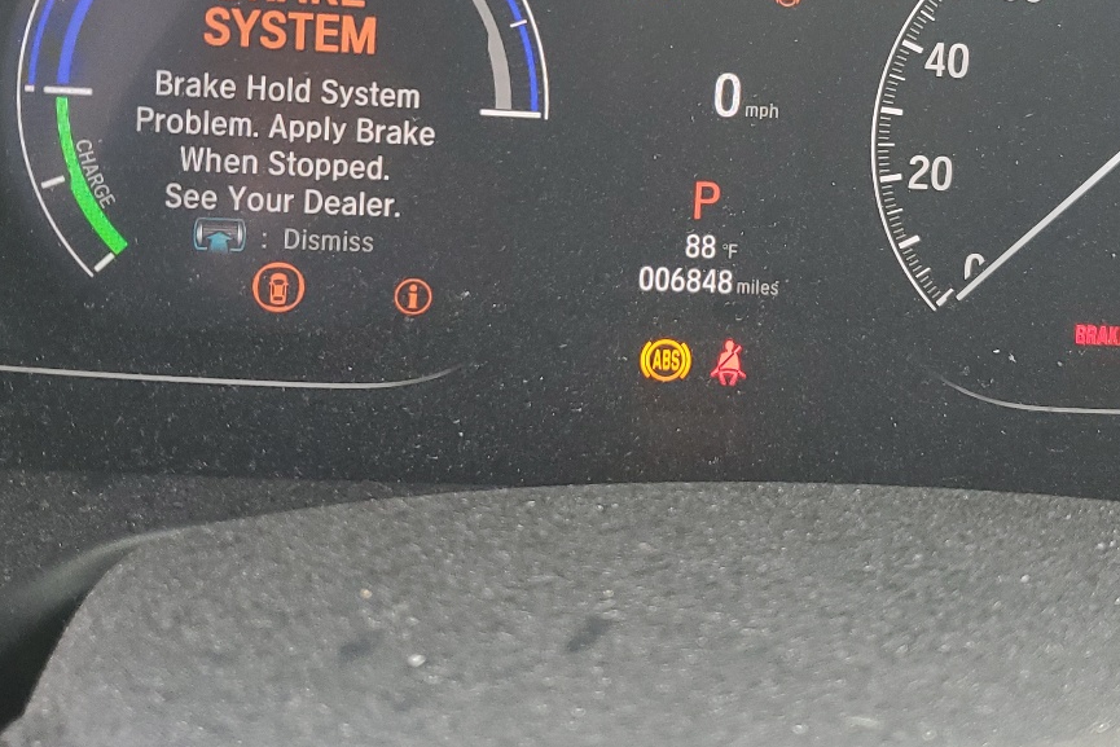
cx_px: 725
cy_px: 166
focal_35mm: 50
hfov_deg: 39.2
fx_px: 1556
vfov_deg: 26.6
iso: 89
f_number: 1.5
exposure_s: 1/120
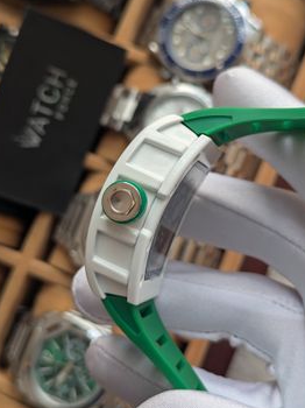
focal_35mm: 55
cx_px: 143
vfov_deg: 35.0
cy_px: 209
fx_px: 647
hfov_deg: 26.5
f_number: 1.85
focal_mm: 6.81
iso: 44
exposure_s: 1/398
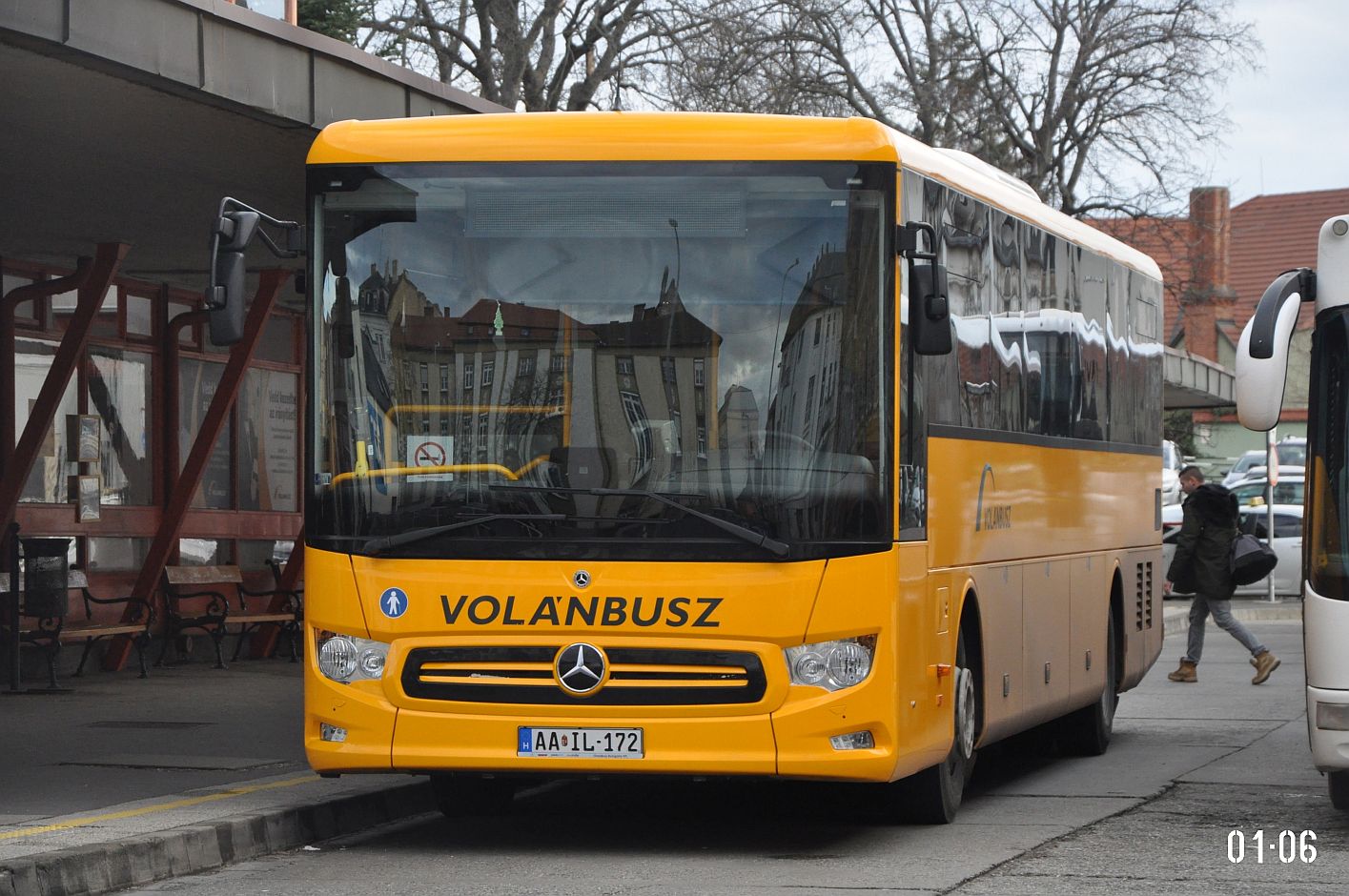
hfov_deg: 15.2
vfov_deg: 10.1
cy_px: 448
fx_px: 5053
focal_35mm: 135
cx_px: 674
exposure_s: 1/500
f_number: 5.6
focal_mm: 90
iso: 1100
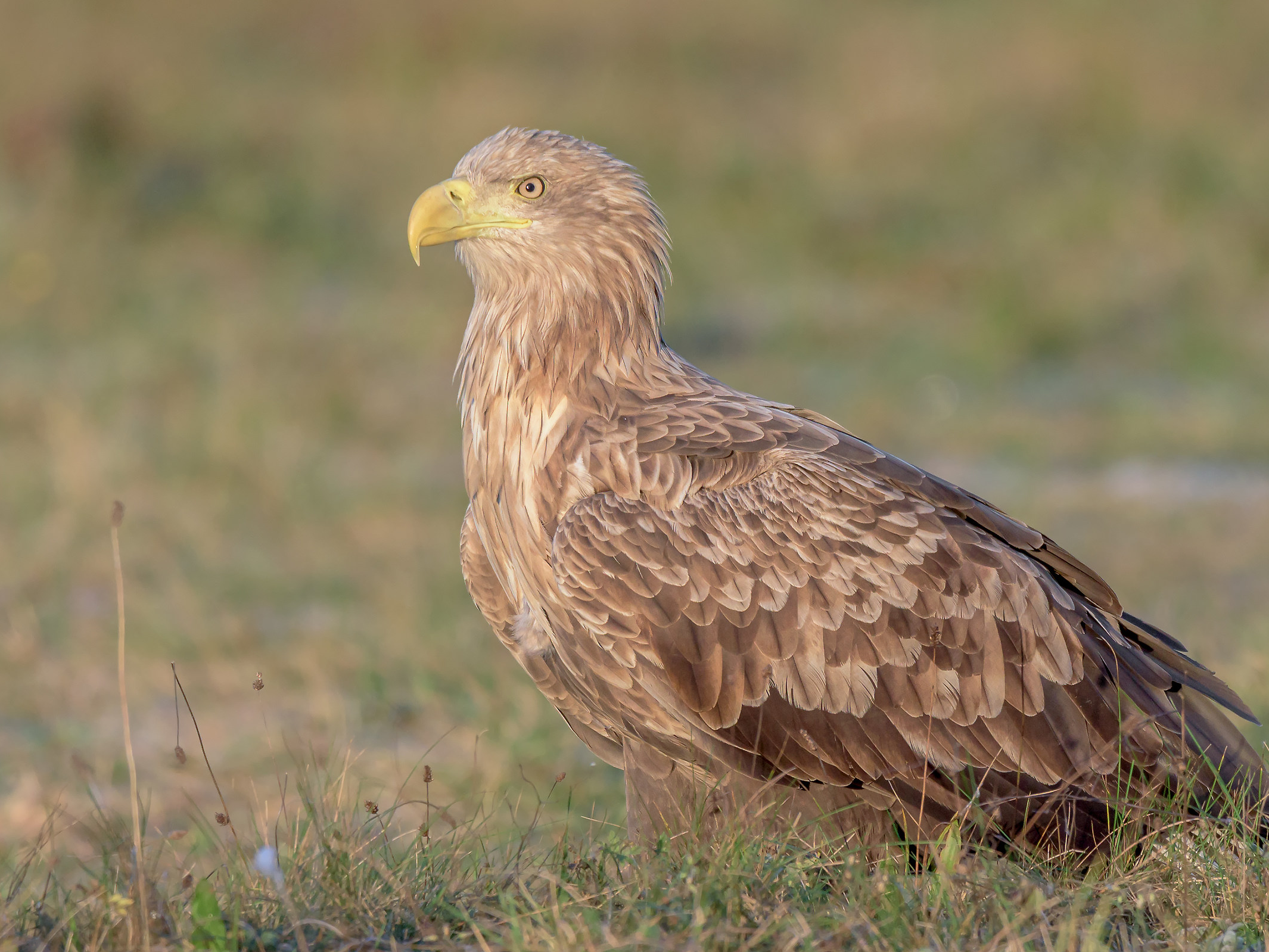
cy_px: 476
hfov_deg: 3.1
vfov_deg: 2.3
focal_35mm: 650
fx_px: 23831
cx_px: 701
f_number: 8
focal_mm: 600
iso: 1400
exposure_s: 1/1250
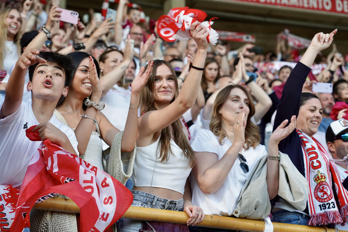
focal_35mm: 105
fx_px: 1015
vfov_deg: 13.0
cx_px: 174
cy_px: 116
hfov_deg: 19.5
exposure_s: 1/500
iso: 4000
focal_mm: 105
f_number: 5.6
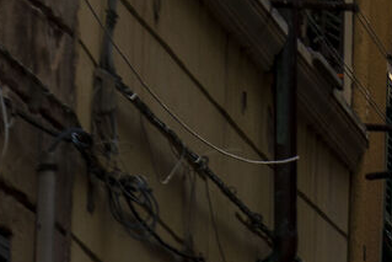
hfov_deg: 2.6
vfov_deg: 1.7
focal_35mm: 790
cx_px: 1064
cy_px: 625
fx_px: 8606
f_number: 7.1
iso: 50
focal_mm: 105
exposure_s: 1/20
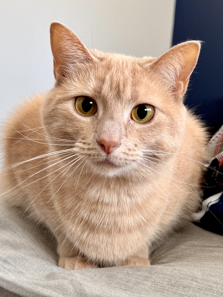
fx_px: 412
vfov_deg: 39.7
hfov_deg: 30.3
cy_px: 148
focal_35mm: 48
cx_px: 112
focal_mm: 6.86
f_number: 1.78
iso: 250
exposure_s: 1/50
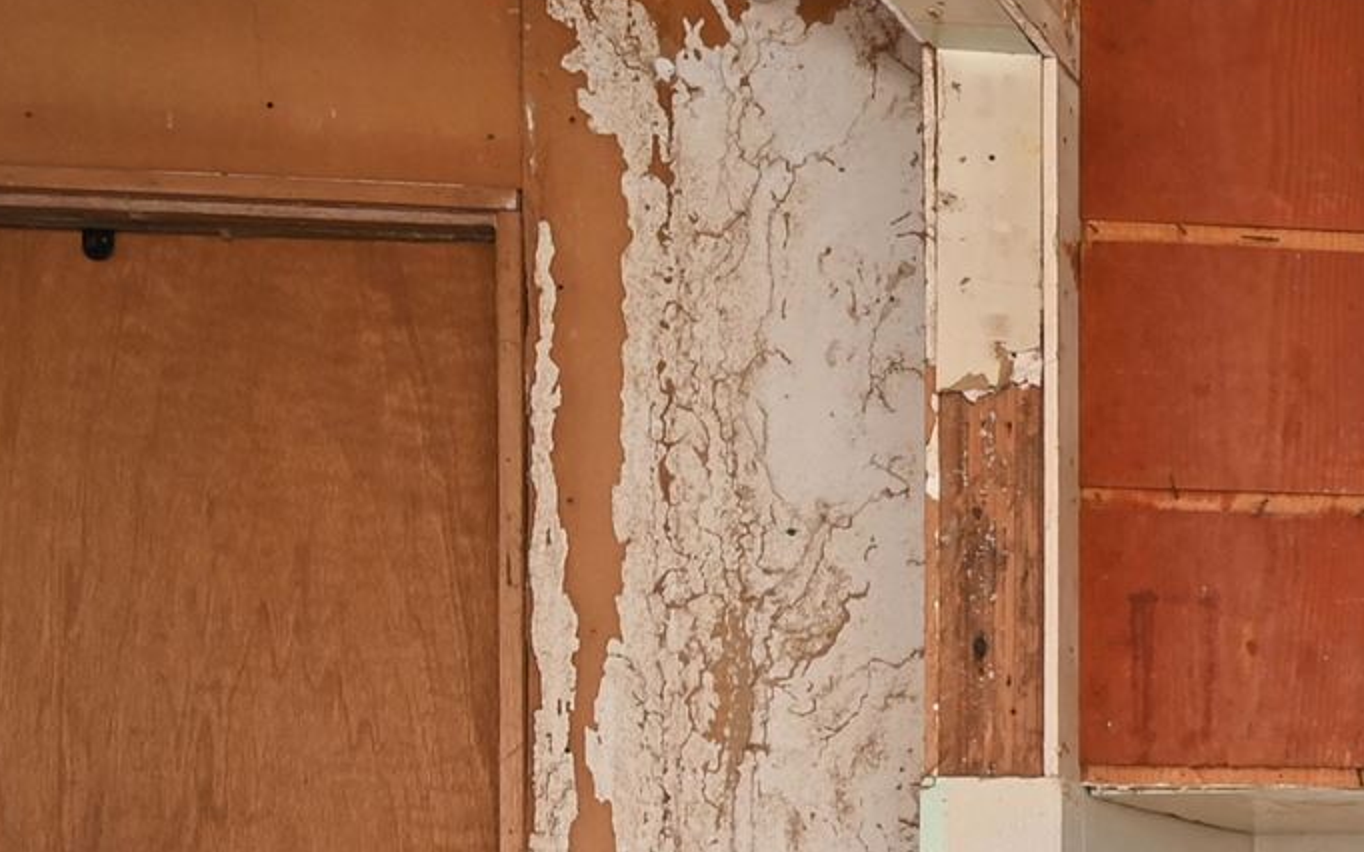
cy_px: 934
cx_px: 2404
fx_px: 2899
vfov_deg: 16.2
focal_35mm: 78
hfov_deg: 19.9
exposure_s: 1/8
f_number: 4
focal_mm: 17
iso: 320
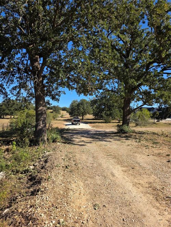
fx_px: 152
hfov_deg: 58.9
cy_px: 114
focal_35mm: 23
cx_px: 86
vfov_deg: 73.9
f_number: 1.7
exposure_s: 1/4237
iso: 80
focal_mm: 6.3
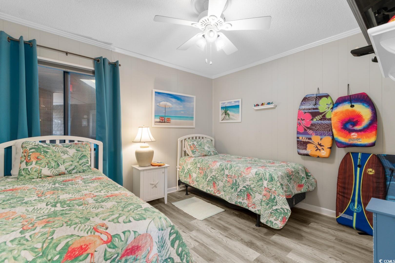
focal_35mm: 15
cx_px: 198
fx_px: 165
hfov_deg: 100.4
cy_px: 132
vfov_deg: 77.3
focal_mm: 10
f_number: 5.6
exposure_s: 1/3
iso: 100
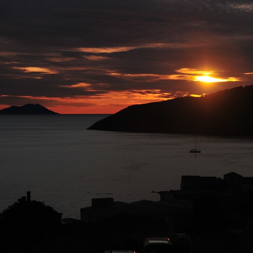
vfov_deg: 16.0
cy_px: 103
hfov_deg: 16.0
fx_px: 900
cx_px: 164
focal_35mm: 109
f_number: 3.5
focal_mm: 45
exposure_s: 1/8000
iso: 320
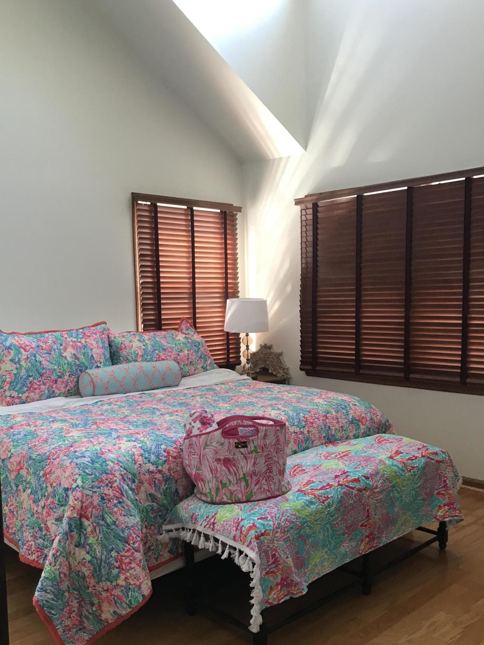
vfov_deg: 55.2
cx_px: 238
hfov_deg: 42.9
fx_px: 615
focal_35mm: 33
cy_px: 357
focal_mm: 3.99
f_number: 1.8
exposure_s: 1/24
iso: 32
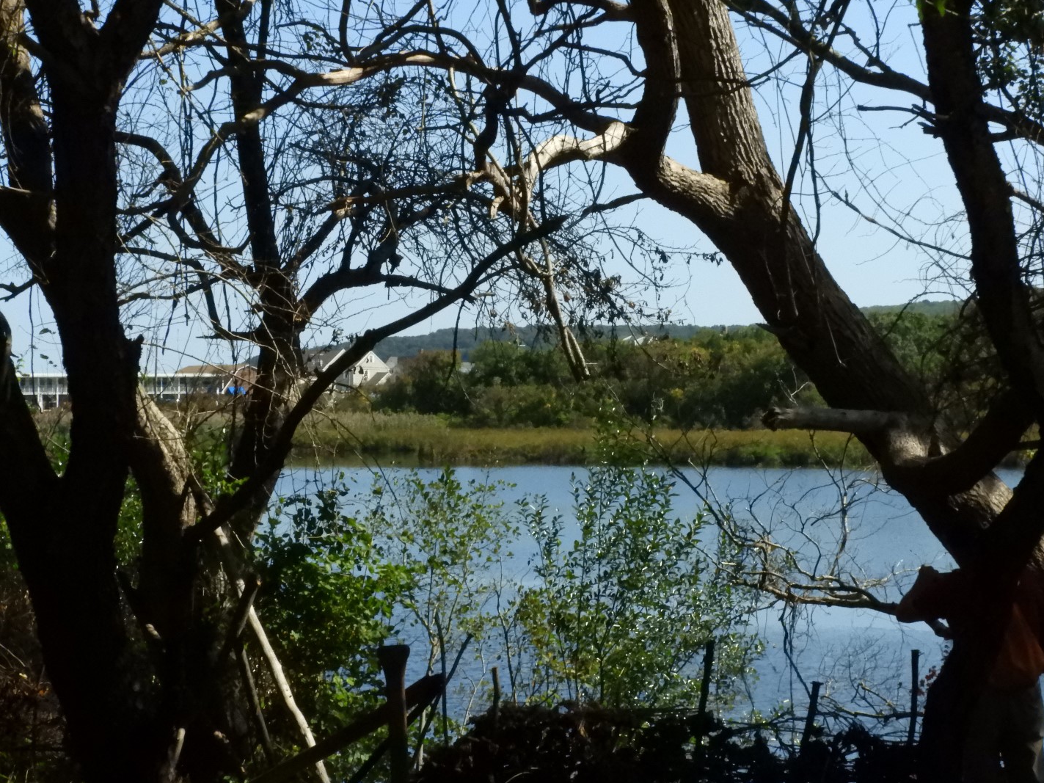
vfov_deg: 17.2
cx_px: 528
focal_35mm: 86
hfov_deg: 22.8
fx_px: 2593
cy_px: 394
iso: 1600
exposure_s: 1/3200
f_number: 8
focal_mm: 15.2
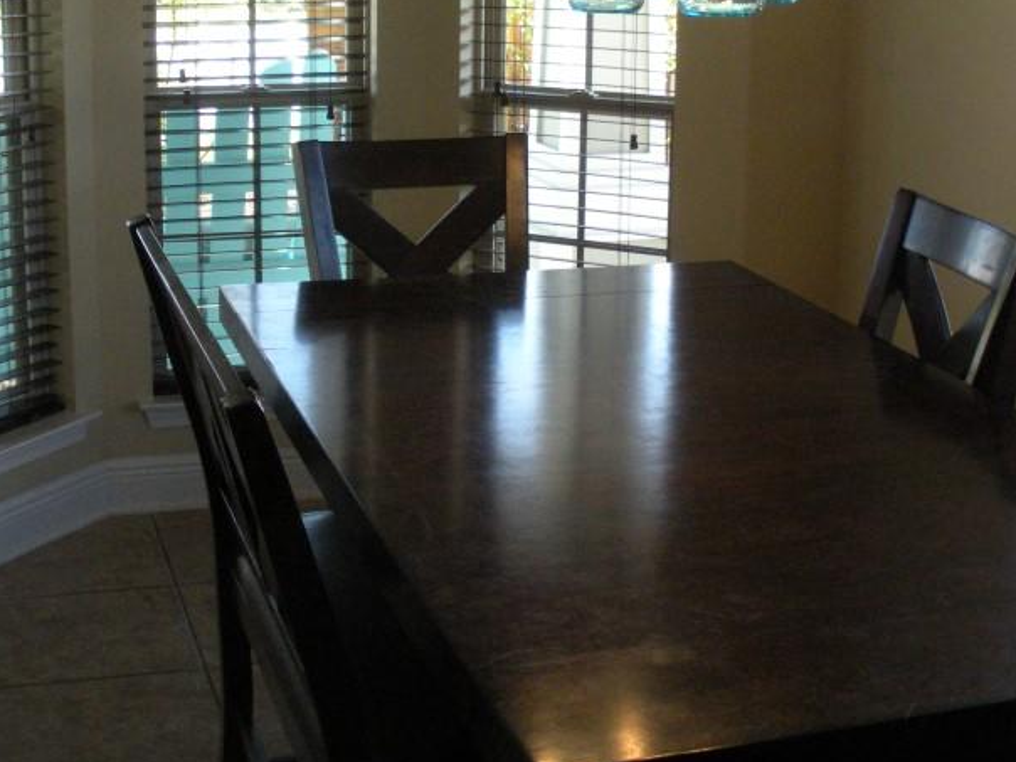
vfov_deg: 23.9
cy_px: 232
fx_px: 1790
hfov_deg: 31.5
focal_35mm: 61
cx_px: 641
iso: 319
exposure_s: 1/102
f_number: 3.5
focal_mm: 6.3
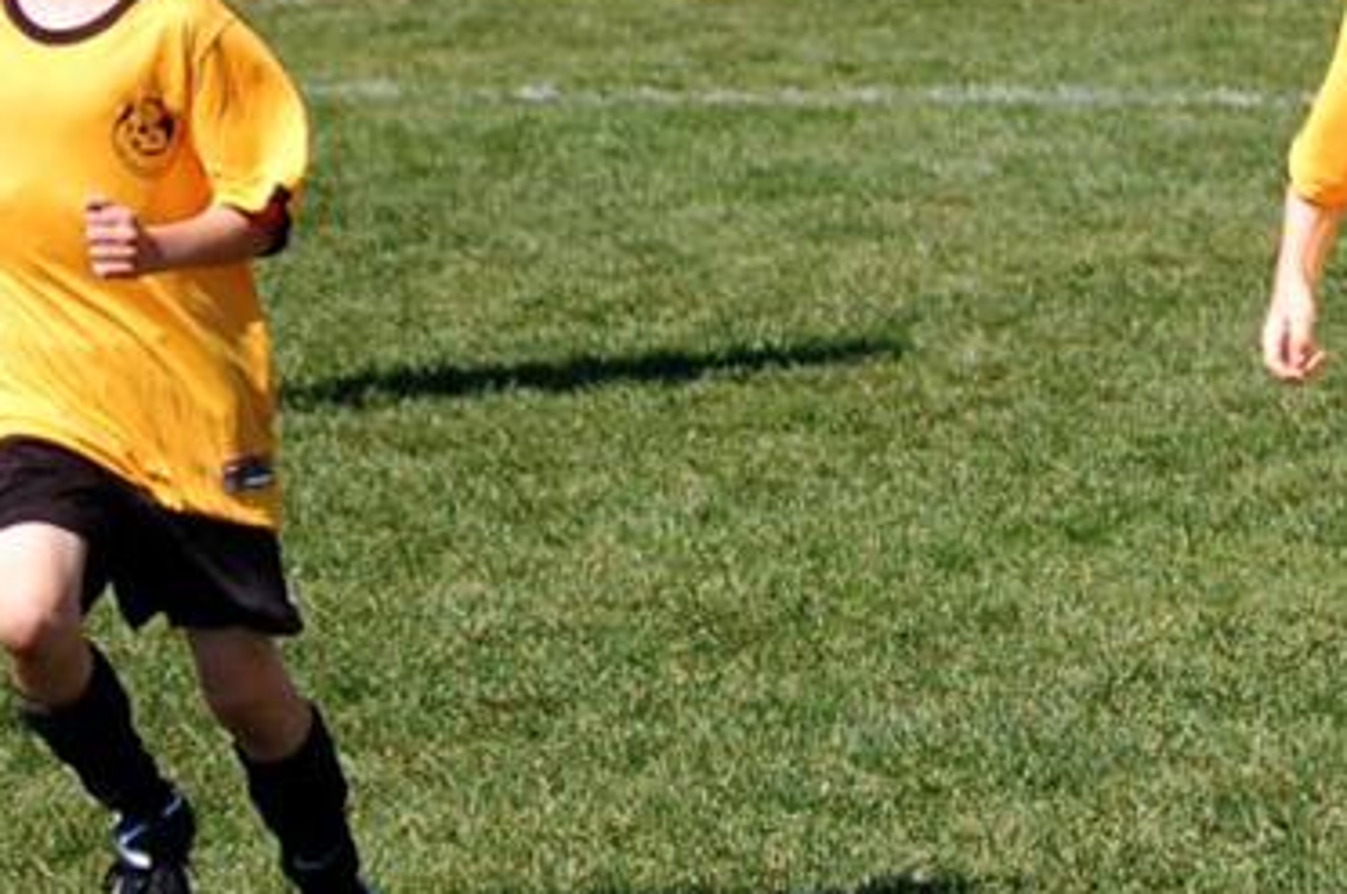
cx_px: 1644
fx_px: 12668
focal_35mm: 339
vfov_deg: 4.0
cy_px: 579
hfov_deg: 6.1
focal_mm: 70
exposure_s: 1/1250
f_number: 4.5
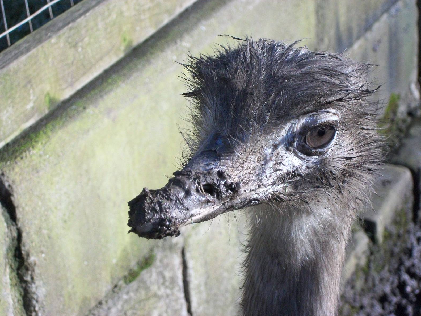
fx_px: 1180
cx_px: 210
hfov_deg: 20.2
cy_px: 157
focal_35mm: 97
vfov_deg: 15.2
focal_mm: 17.1
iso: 443
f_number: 5.2
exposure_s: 1/500
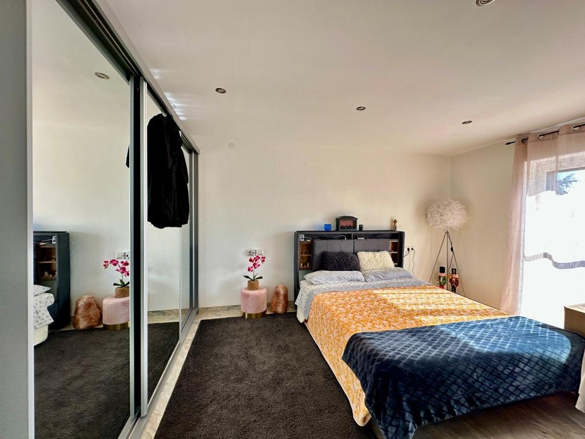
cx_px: 292
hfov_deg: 102.1
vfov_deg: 85.7
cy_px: 220
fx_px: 237
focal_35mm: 14
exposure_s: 1/99
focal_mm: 2.22
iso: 100
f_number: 2.2
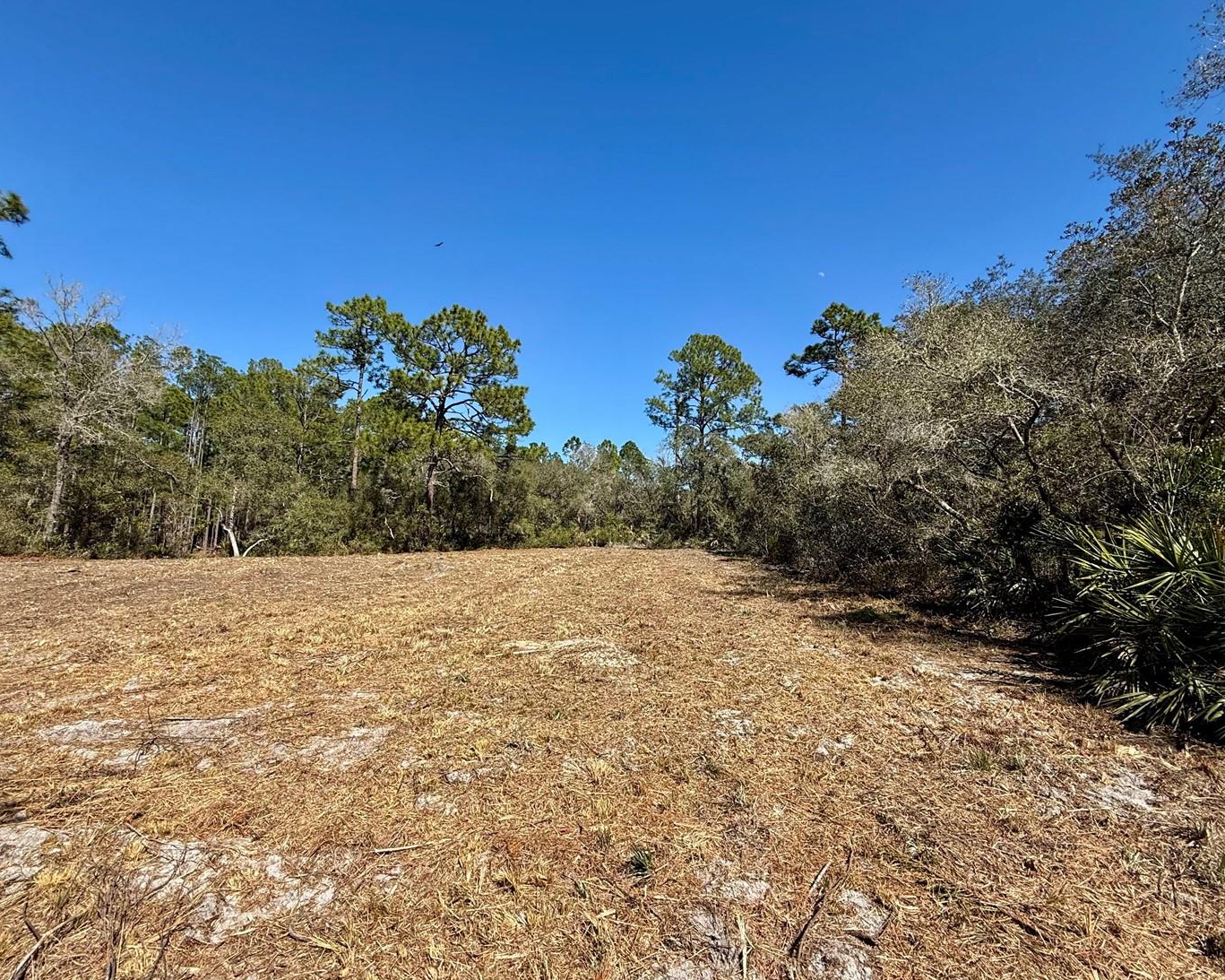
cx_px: 604
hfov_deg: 93.1
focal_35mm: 16
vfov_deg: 80.3
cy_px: 458
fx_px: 580
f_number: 2.2
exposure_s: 1/1613
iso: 50
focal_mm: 2.22
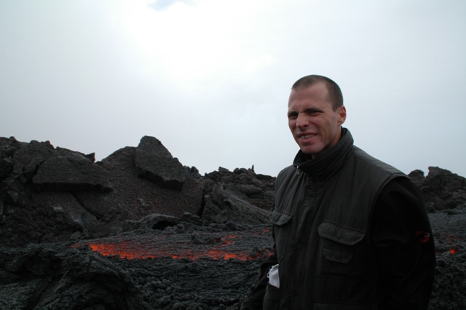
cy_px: 155
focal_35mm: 27
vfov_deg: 47.9
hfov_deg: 67.4
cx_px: 233
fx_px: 349
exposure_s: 1/250
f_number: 9
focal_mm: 18
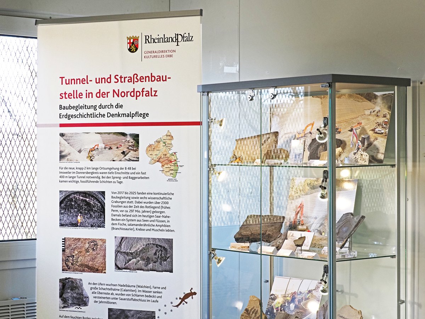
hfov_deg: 24.4
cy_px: 160
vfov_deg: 18.4
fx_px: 982
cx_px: 212
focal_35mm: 80
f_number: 7.1
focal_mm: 40
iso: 800
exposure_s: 1/100
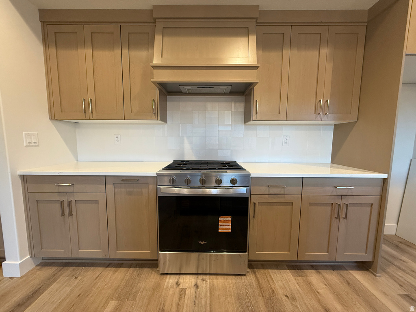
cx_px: 208
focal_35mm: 14
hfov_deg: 102.1
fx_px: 168
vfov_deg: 85.7
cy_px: 156
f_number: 2.2
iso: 250
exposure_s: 1/120
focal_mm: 2.22
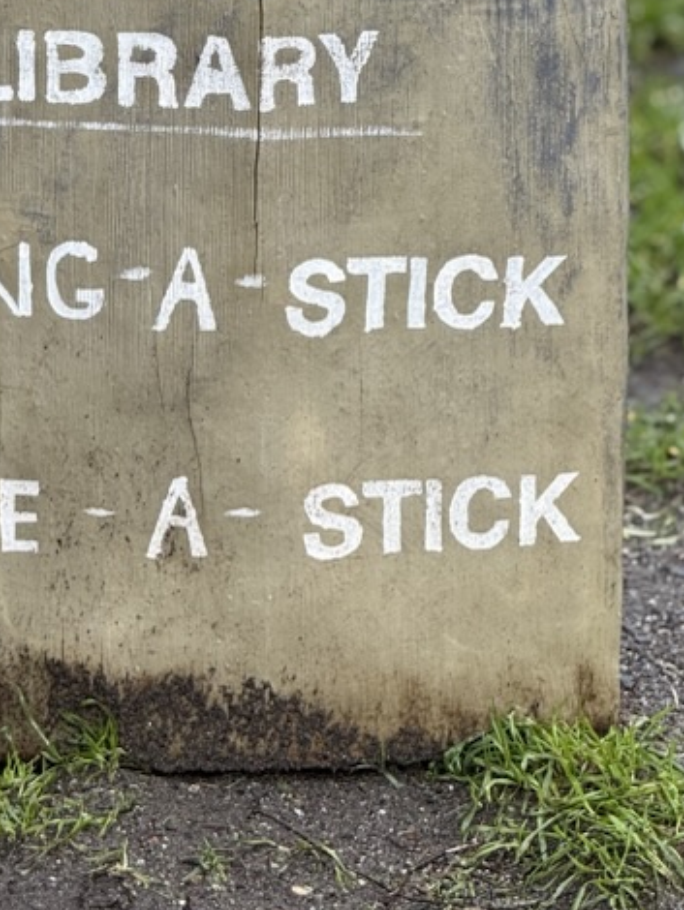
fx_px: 7397
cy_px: -68
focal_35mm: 281
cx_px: 298
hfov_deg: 5.3
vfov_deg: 7.0
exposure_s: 1/104
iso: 50
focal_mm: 15.66
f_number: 2.8
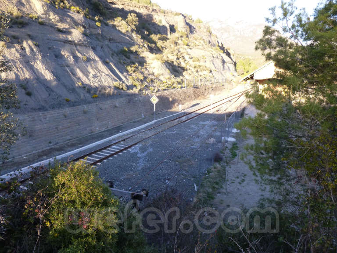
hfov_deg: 69.4
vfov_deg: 54.9
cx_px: 168
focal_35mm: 25
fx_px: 243
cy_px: 126
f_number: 3.1
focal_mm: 4.5
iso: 160
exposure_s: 1/100
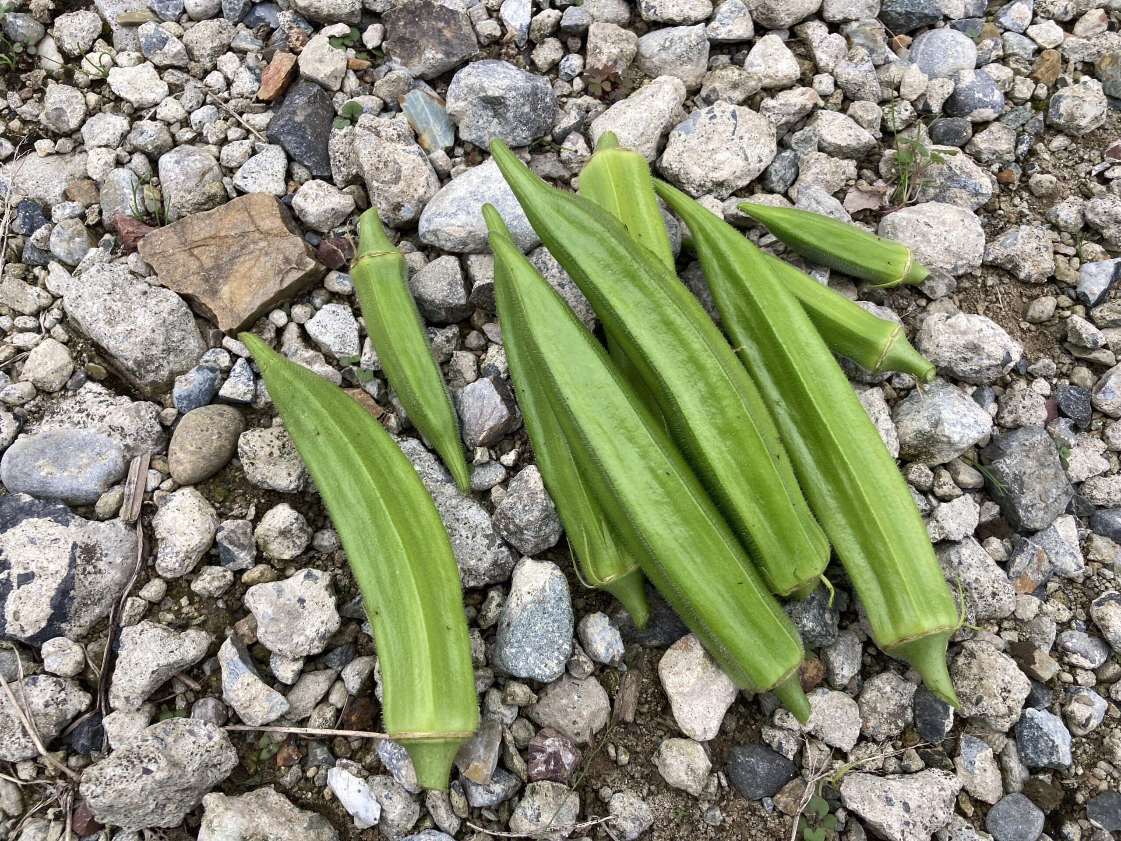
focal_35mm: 28
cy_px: 420
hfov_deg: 63.4
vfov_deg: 49.7
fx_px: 907
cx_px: 560
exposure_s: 1/640
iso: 20
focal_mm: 3.99
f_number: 1.8
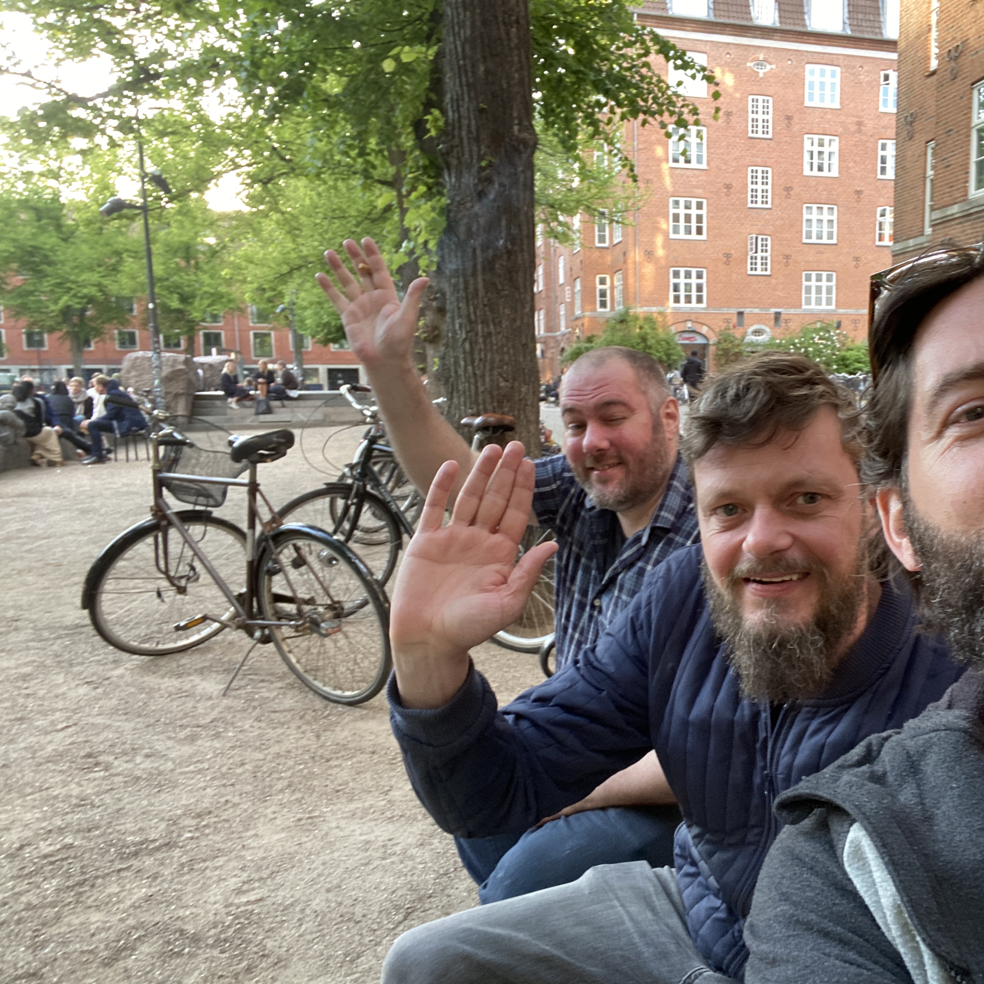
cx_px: 675
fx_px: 900
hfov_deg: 55.8
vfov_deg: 57.3
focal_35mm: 28
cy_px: 490
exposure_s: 1/60
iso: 160
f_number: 2.2
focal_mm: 2.71
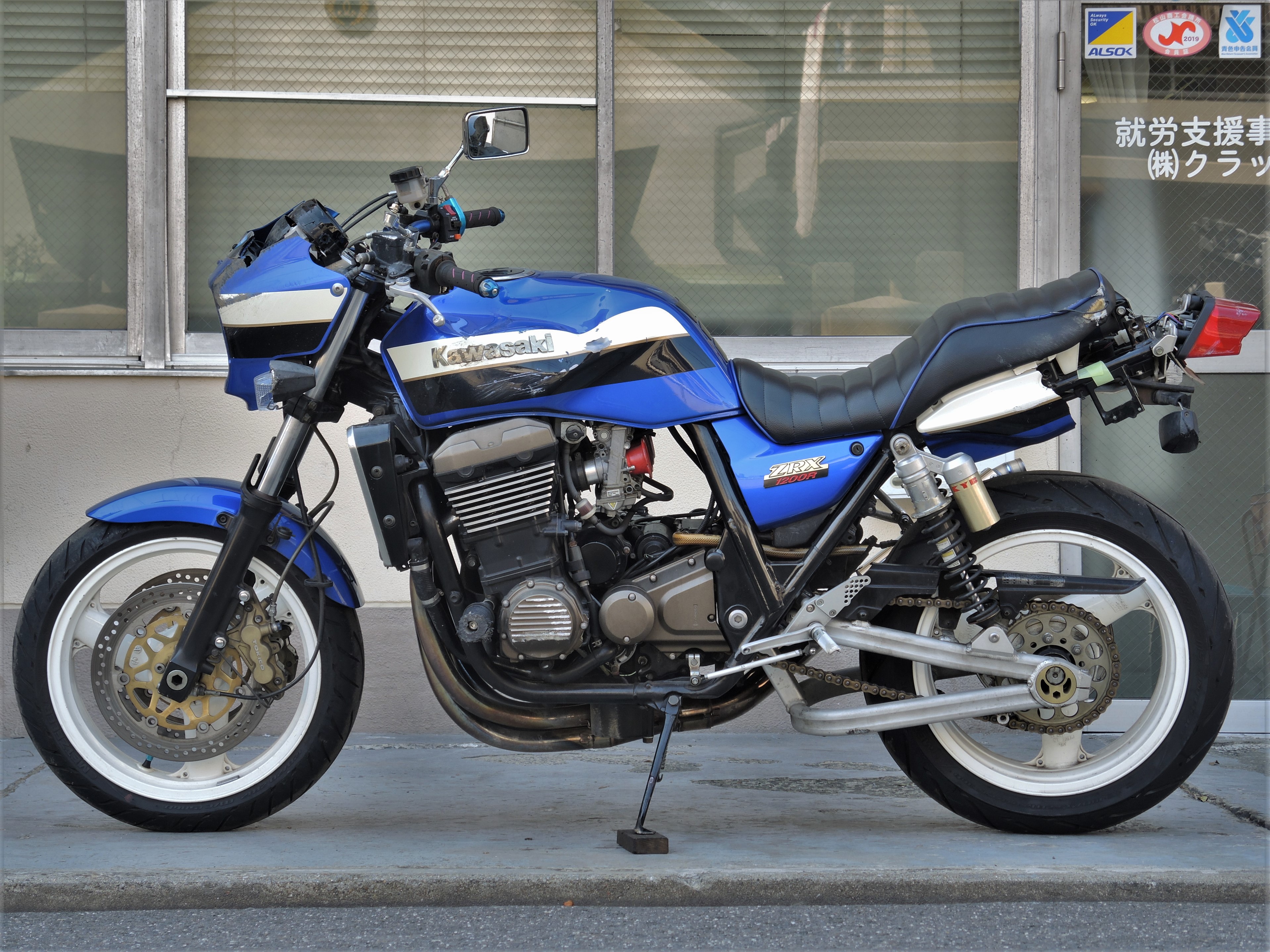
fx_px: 3375
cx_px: 635
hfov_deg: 21.3
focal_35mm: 92
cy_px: 476
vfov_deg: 16.1
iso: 80
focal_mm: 19.7
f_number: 3.2
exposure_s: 1/80
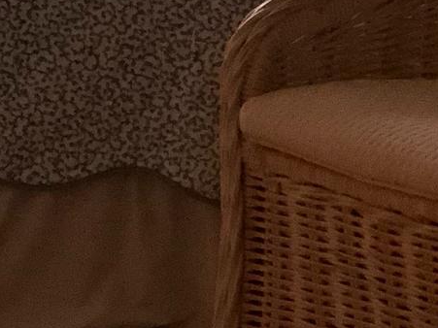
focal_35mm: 259
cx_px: -390
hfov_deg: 7.4
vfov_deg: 5.7
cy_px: -151
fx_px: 3276
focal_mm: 6.6
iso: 80
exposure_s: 1/30
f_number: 2.8
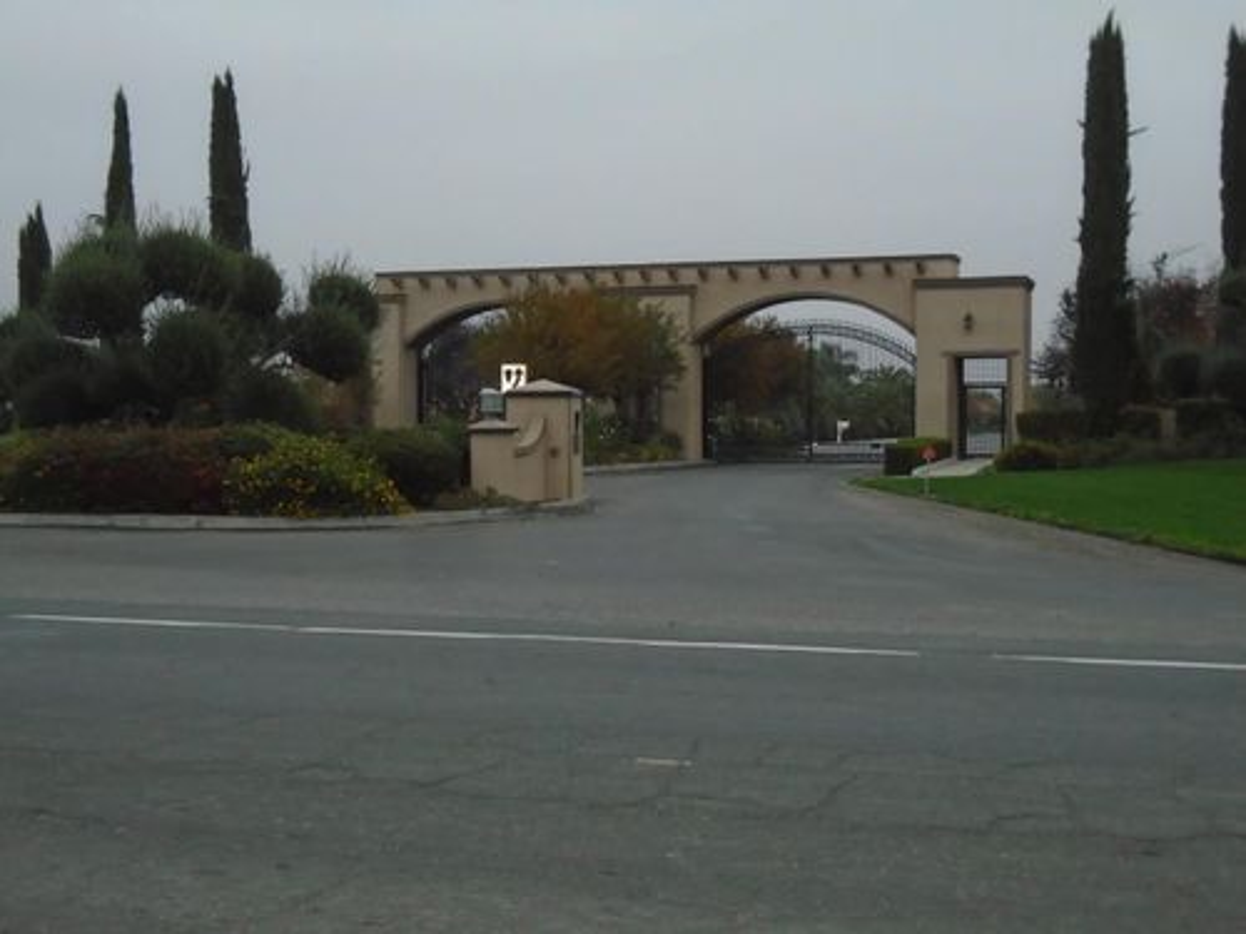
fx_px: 1764
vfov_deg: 29.7
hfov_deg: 38.9
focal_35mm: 49
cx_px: 623
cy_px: 467
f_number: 4.5
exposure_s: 1/50
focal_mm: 8.7
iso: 320
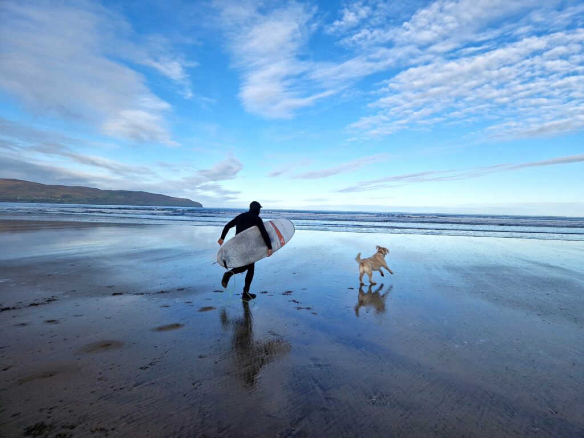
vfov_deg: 58.9
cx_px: 292
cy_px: 219
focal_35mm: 23
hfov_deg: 73.9
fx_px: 388
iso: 50
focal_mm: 5.4
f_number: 1.8
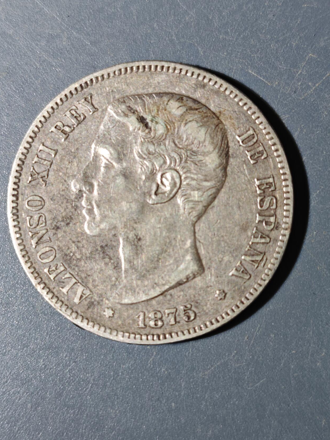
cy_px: 219
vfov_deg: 35.5
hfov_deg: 27.0
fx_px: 686
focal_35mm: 54
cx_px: 168
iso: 100
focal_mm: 5.85
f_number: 1.63
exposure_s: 1/100
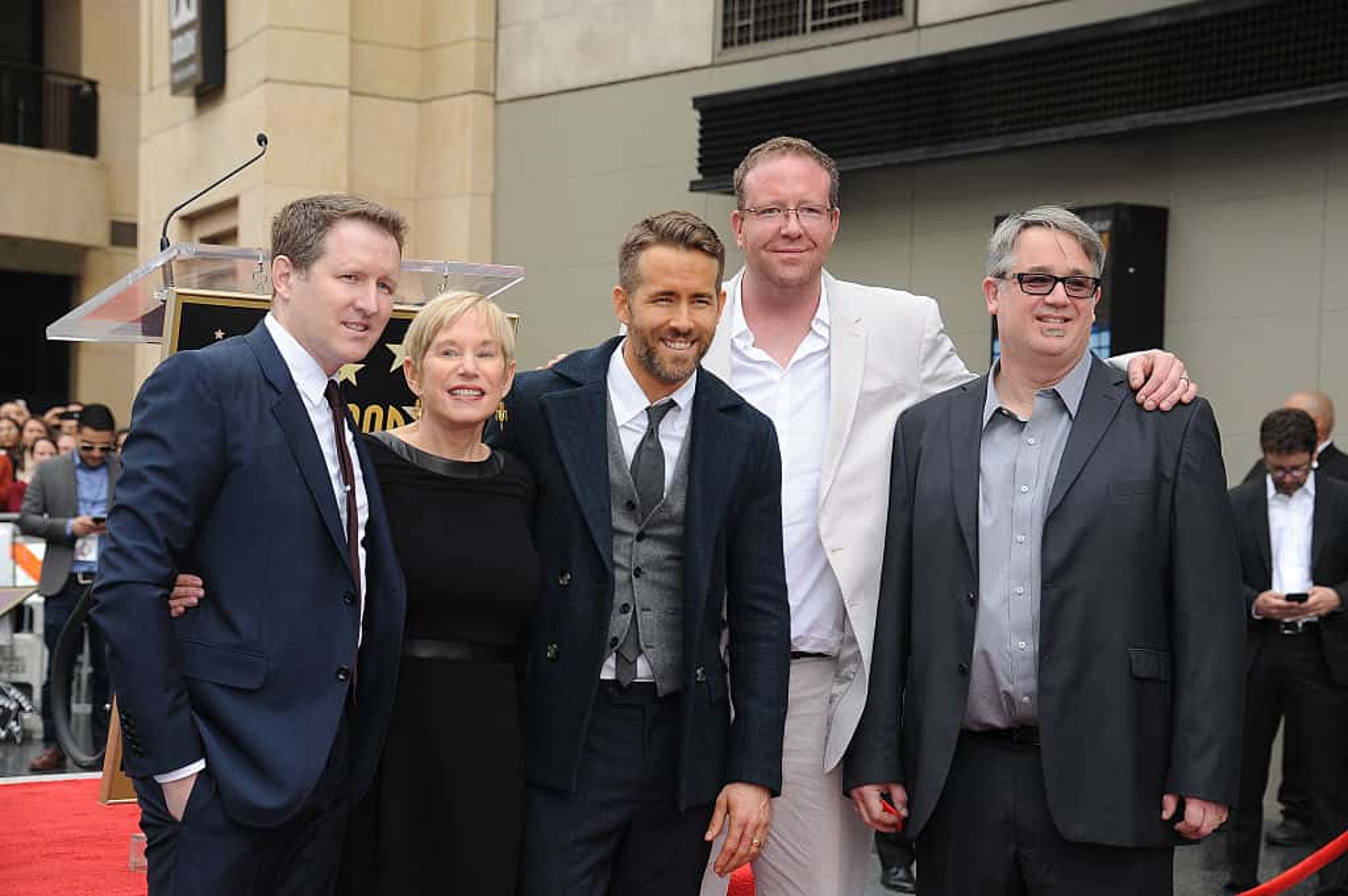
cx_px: 674
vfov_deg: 15.2
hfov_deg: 22.6
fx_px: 3367
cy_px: 448
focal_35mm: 90
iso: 500
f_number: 8
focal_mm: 90
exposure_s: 1/320
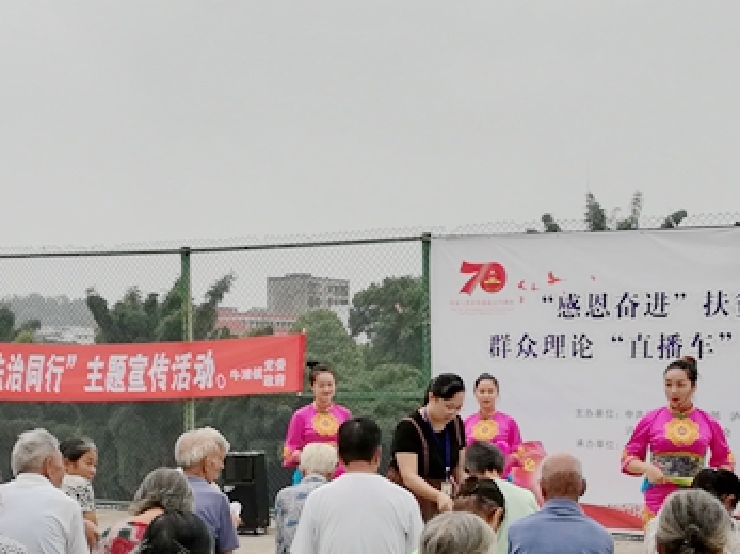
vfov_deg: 20.4
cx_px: 290
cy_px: 363
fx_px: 1539
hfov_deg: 27.0
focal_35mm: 72
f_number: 2.2
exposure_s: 1/191
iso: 50
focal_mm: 3.83
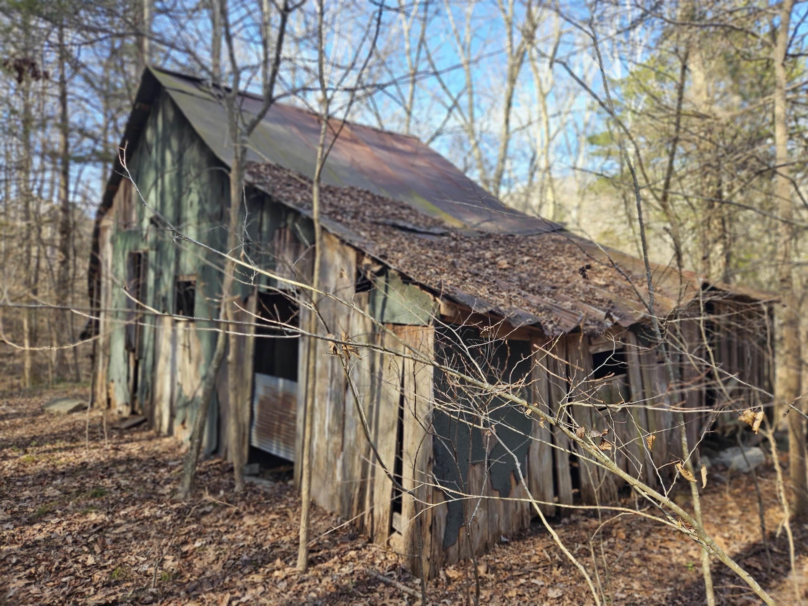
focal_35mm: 23
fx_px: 537
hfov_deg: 73.9
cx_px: 404
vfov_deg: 58.9
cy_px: 303
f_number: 1.8
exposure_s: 1/304
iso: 25
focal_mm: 5.4
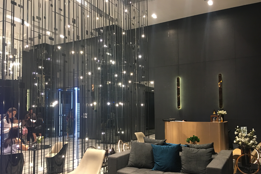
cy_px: 99
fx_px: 225
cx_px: 134
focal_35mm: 31
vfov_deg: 42.2
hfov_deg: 60.3
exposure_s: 1/17
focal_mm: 4.15
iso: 100
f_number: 2.2
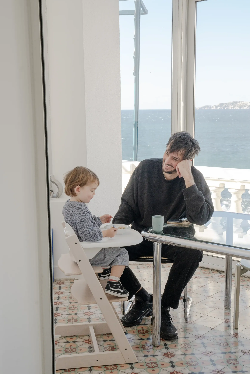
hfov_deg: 26.0
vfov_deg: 38.2
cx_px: 123
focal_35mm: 52
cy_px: 198
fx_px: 541
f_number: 9
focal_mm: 45
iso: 800
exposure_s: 1/200
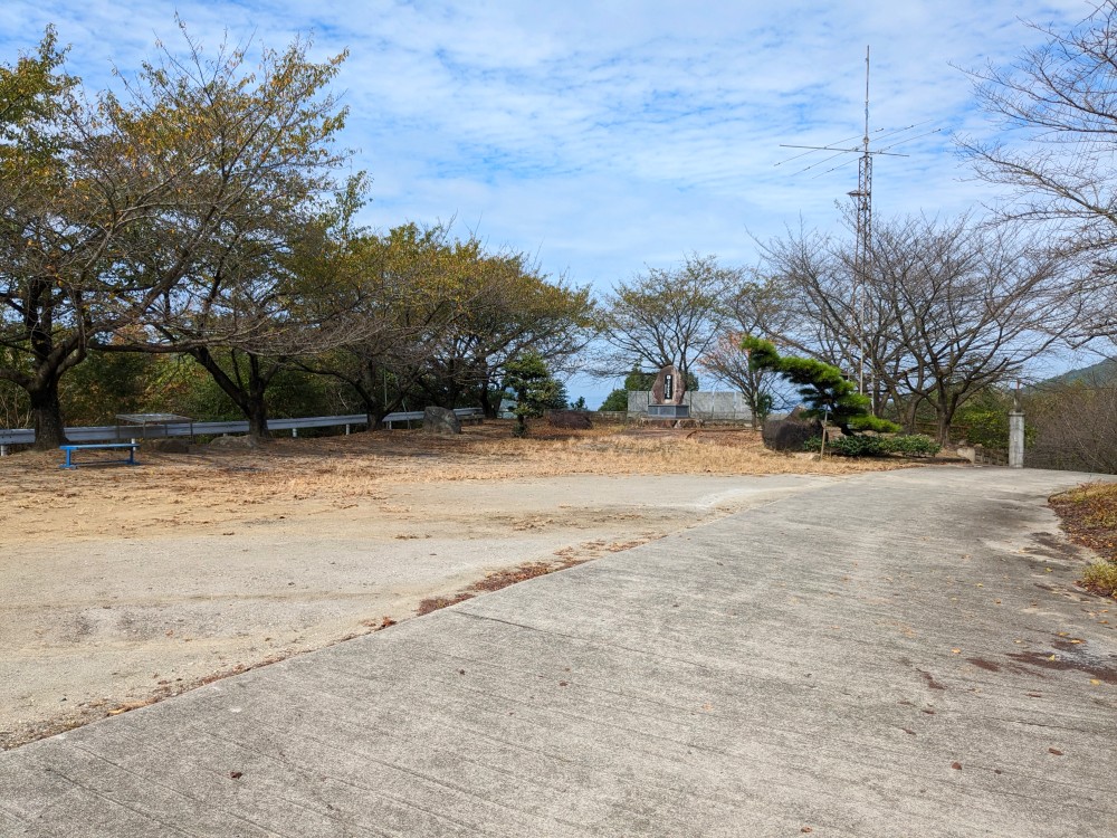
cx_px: 558
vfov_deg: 51.4
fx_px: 871
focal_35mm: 27
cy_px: 419
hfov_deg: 65.3
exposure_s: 1/2924
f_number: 1.73
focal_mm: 4.38
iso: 57
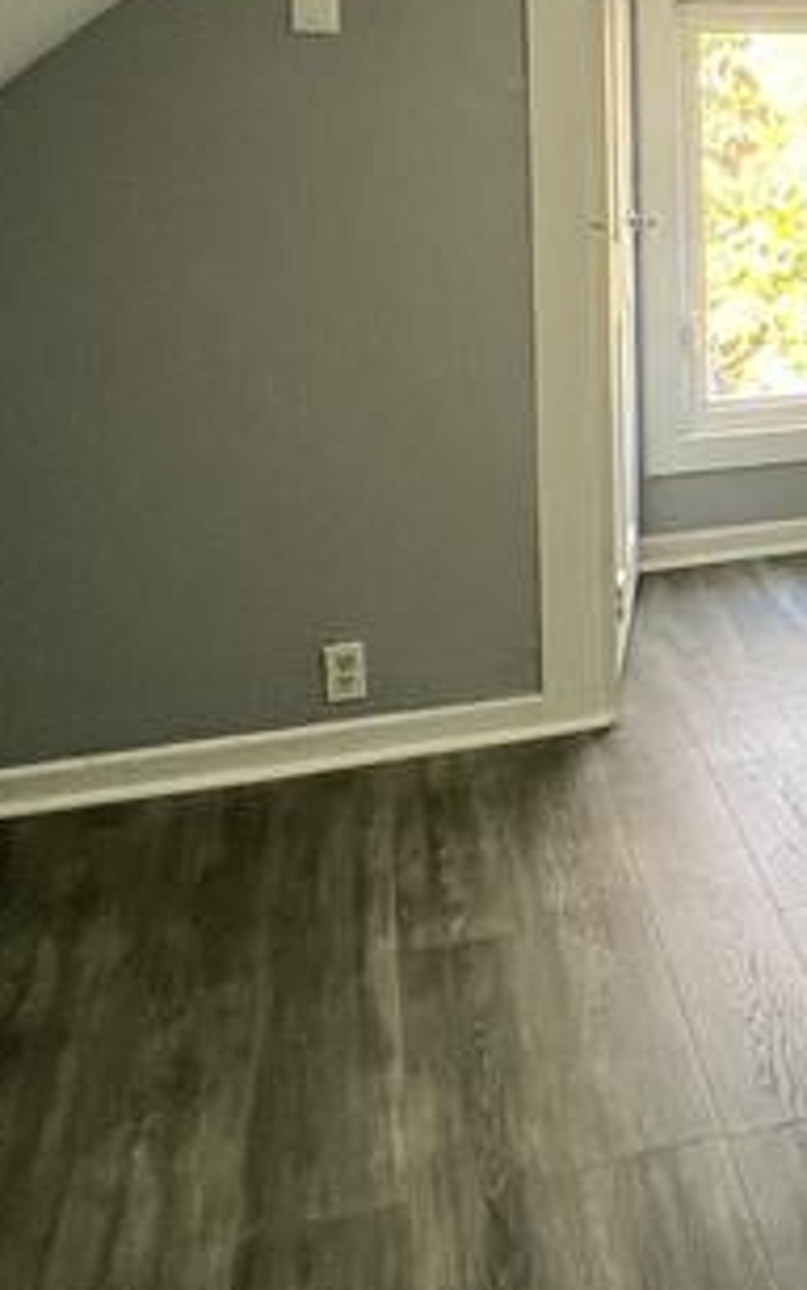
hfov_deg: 23.1
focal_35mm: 46
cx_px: 1181
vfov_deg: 41.1
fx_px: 1618
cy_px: 210
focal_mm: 1.57
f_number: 1.8
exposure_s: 1/60
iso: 160
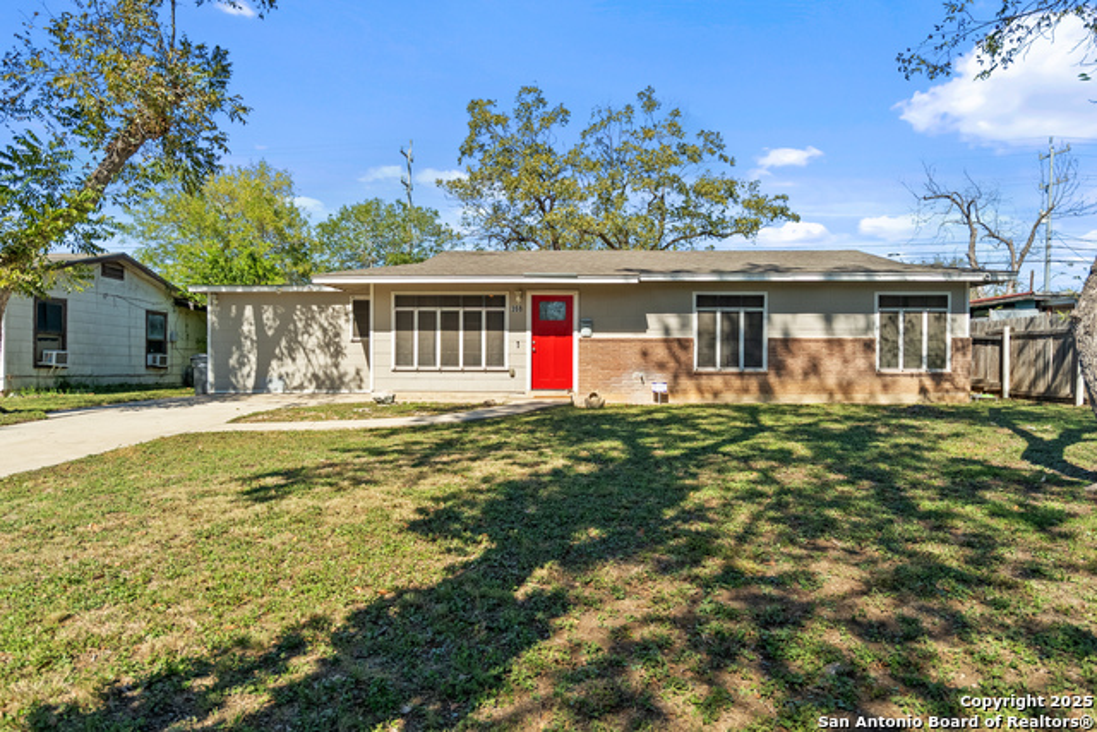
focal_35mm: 23
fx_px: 701
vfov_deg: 55.1
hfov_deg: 76.1
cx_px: 548
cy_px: 366
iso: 1600
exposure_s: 1/1000
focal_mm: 23
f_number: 4
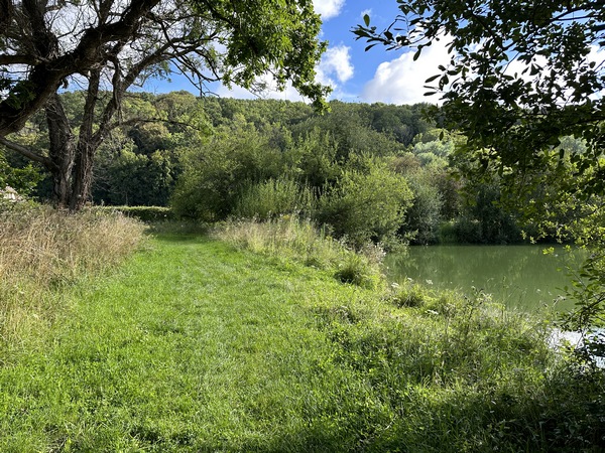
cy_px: 226
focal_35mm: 24
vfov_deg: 56.8
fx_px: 419
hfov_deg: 71.6
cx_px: 302
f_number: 1.78
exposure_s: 1/1009
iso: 80
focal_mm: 6.86
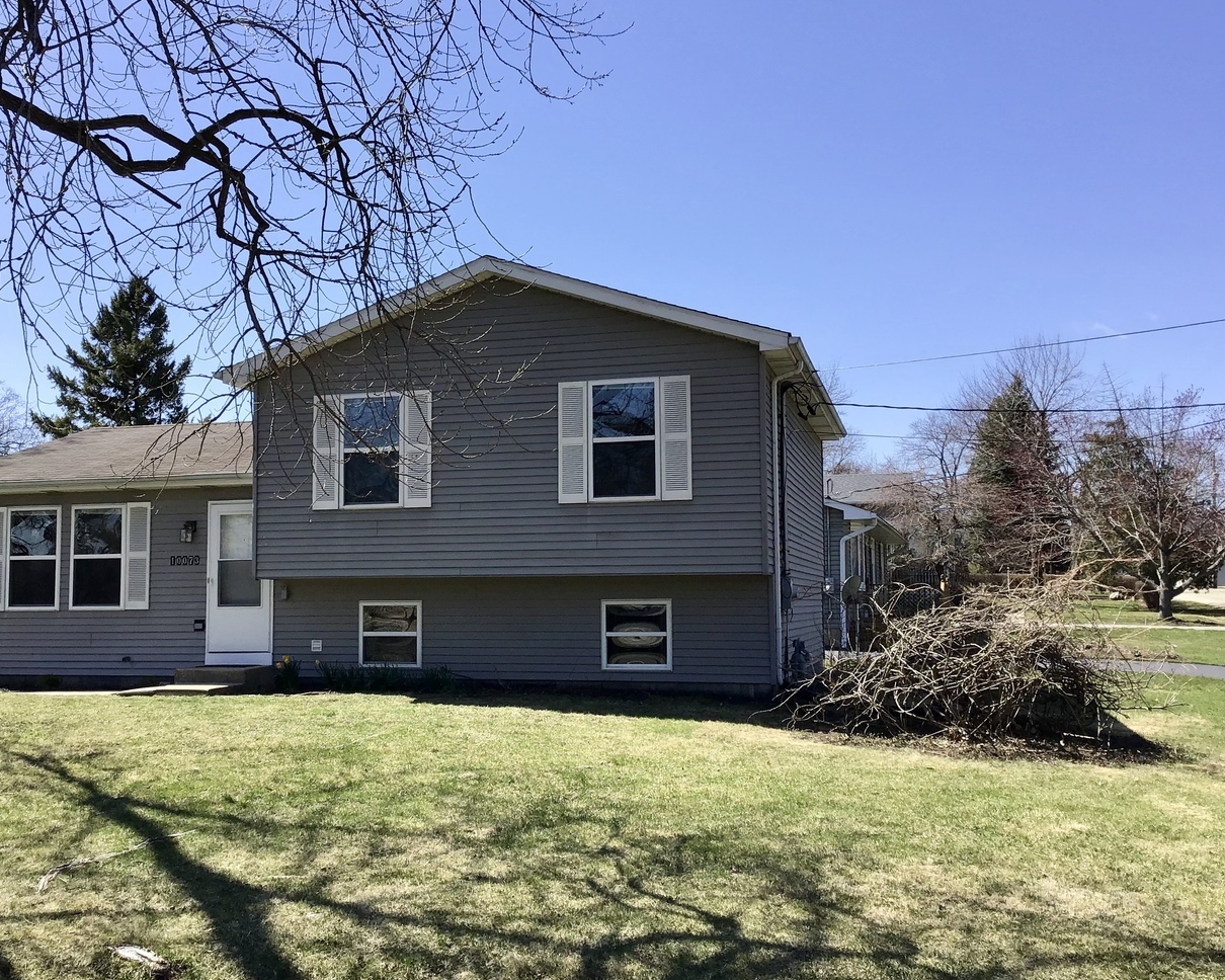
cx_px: 535
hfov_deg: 50.2
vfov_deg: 41.1
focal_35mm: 36
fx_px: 1305
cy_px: 513
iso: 25
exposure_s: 1/970
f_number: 2.4
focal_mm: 3.3
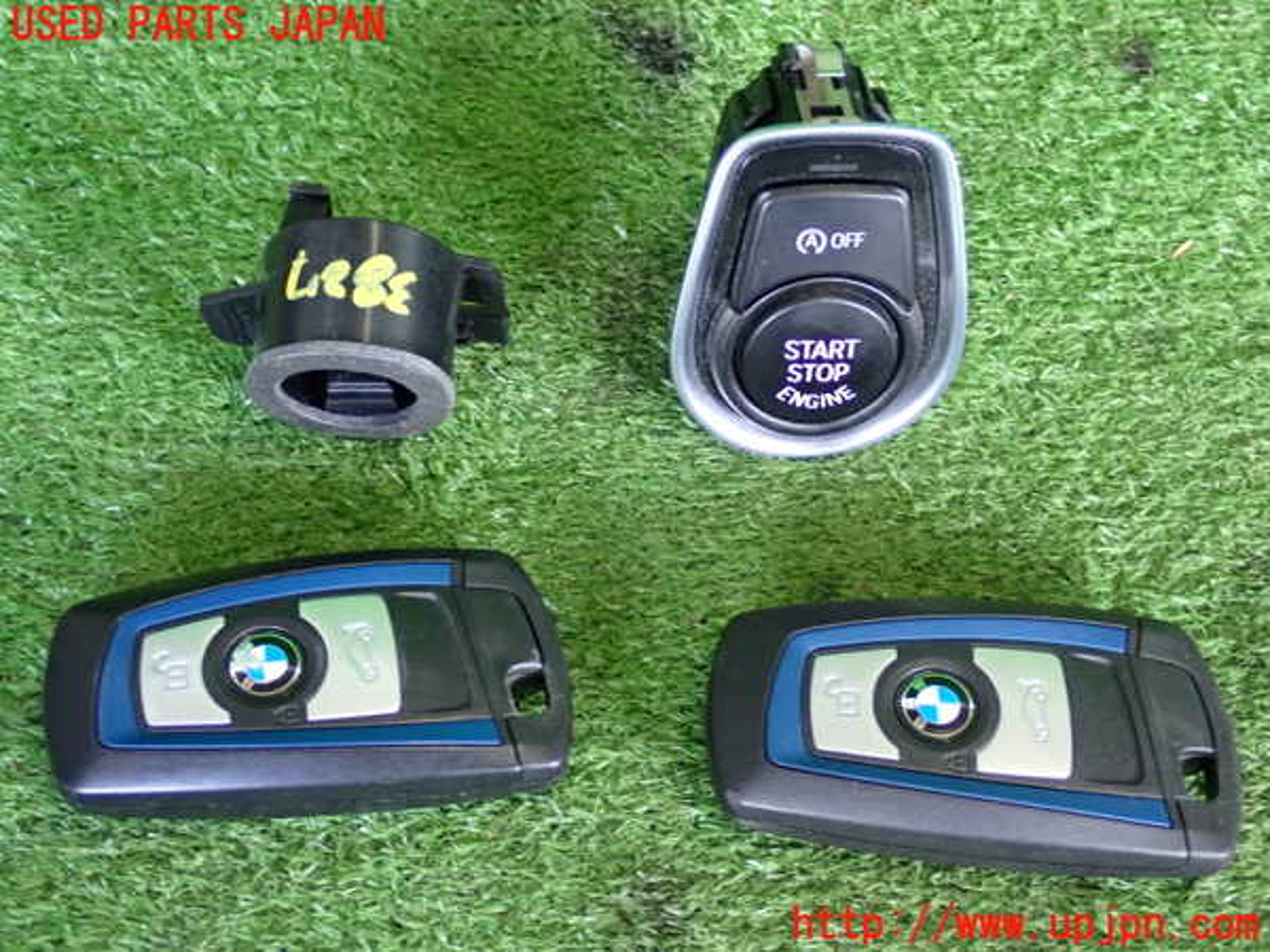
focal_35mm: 58
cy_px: 476
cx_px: 635
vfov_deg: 25.2
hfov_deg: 33.2
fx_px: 2128
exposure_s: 1/25
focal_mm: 10.35
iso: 800
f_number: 3.5
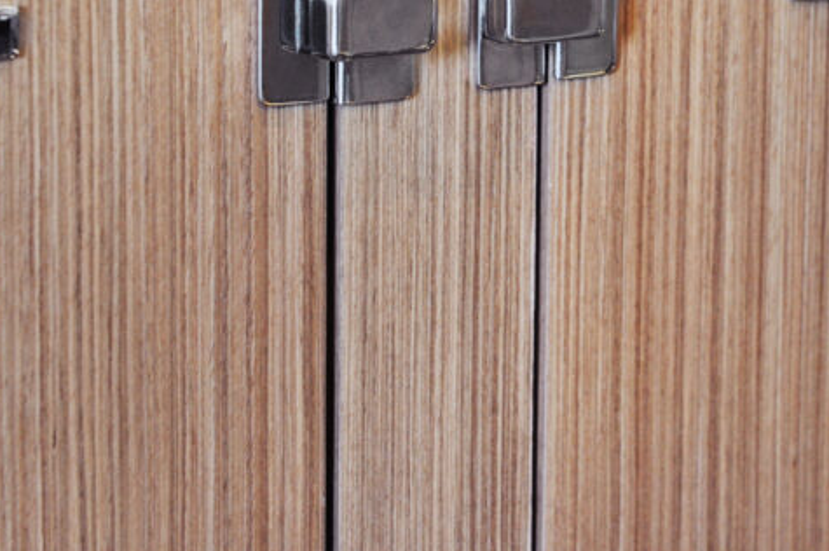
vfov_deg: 13.8
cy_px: -22
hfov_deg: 20.9
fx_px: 2232
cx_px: 634
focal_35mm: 97
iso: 1600
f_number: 5.6
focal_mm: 45
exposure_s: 1/30
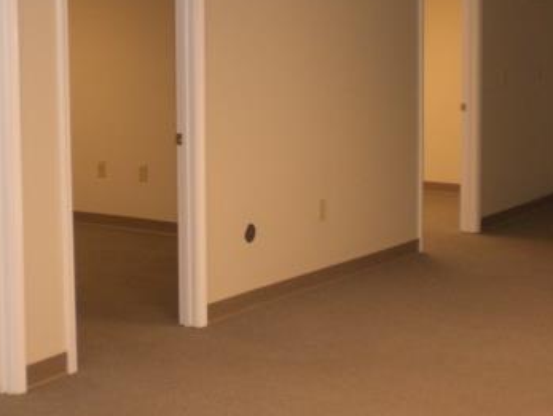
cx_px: 253
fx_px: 1119
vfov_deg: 20.9
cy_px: 110
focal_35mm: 70
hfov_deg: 27.7
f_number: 3.1
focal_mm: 6.3
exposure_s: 1/100
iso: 200
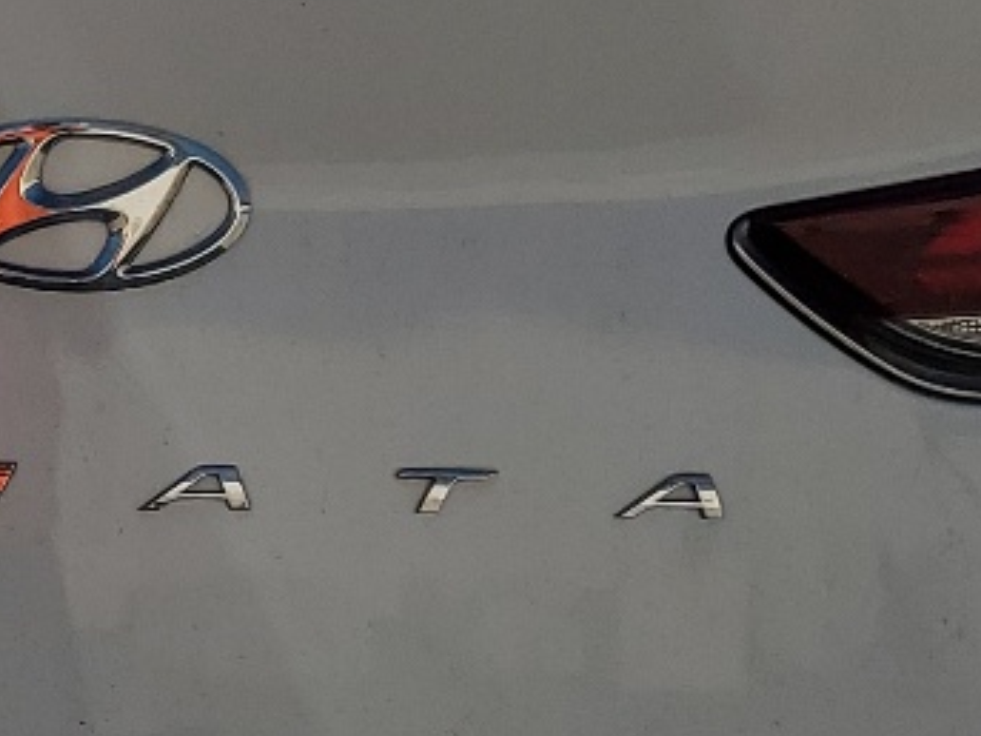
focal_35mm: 121
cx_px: -9
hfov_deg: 16.0
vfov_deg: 12.2
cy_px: 331
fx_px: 3429
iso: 52
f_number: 1.5
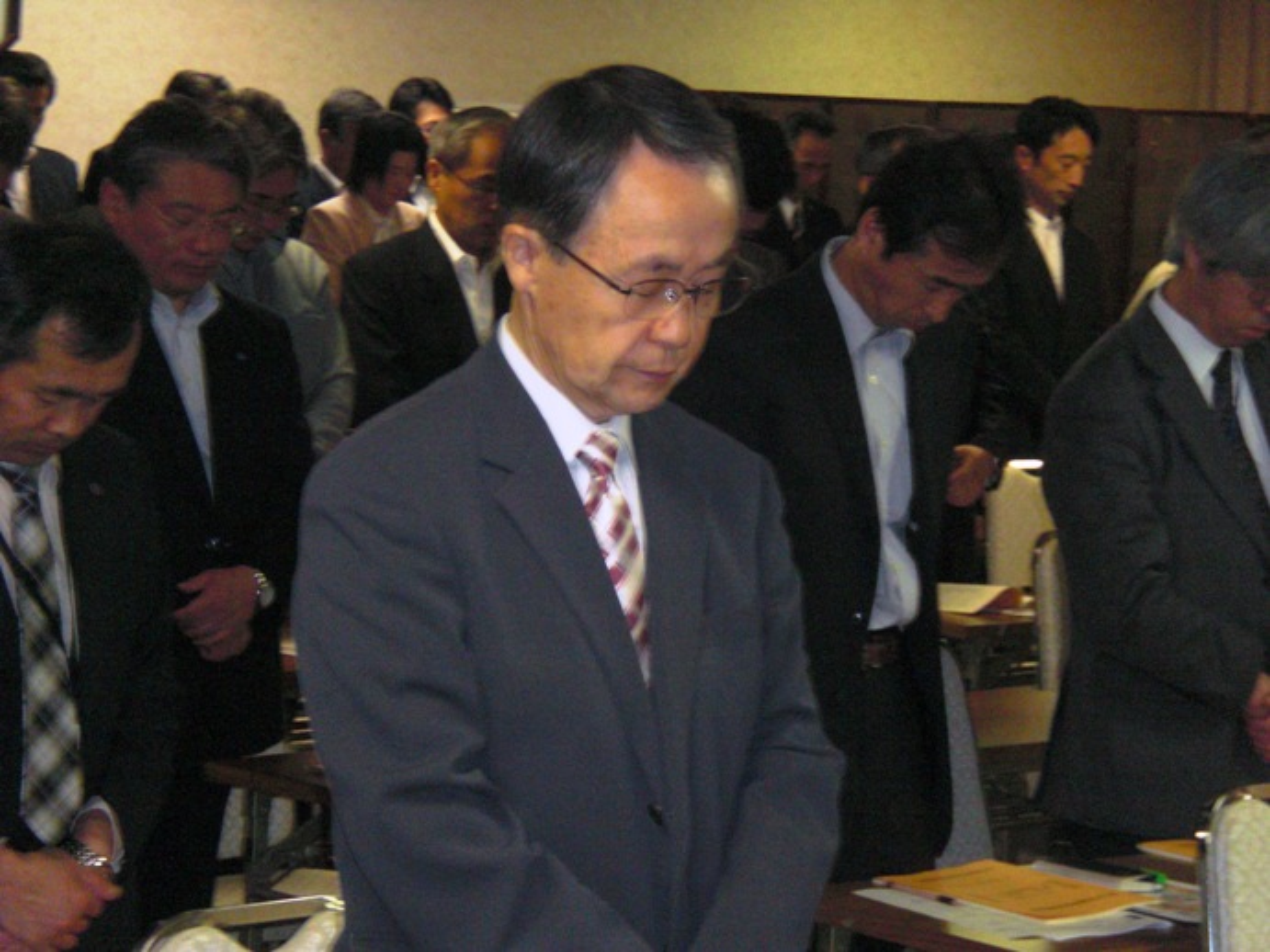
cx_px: 635
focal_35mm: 114
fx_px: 4182
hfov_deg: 17.3
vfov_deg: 13.0
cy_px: 476
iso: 200
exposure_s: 1/60
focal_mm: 18.9
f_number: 5.9
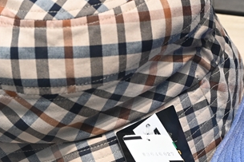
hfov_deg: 15.5
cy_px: 67
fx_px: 867
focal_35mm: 128
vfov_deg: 10.7
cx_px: 286
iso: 400
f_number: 5
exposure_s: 1/60
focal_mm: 39
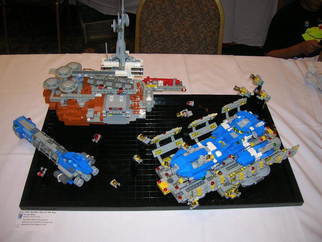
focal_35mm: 34
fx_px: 316
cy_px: 121
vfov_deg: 41.8
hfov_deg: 54.0
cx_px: 161
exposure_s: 1/60.1
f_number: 2.9
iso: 50
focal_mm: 5.7
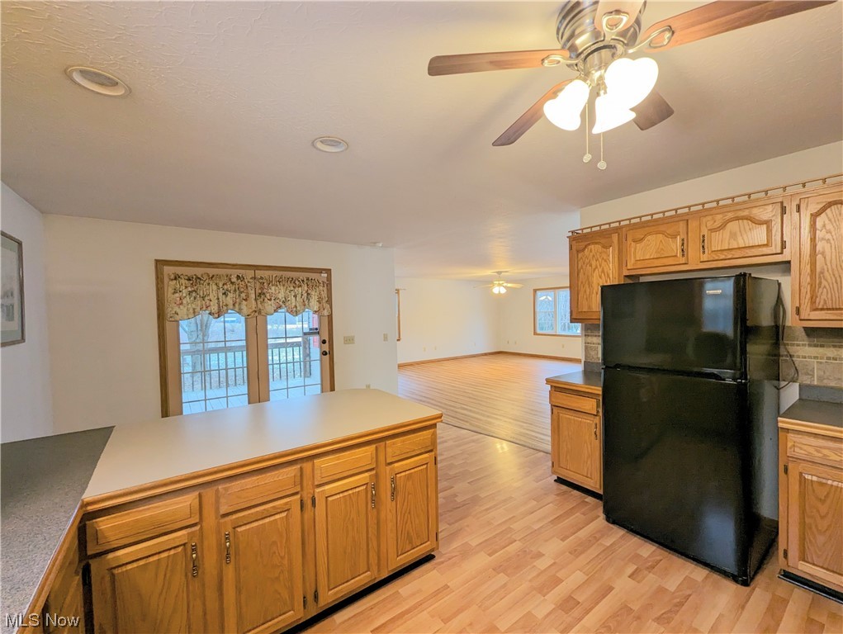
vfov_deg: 90.0
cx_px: 422
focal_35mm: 13
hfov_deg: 106.1
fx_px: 317
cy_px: 317
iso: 100
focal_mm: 1.95
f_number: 2.2
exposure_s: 1/24
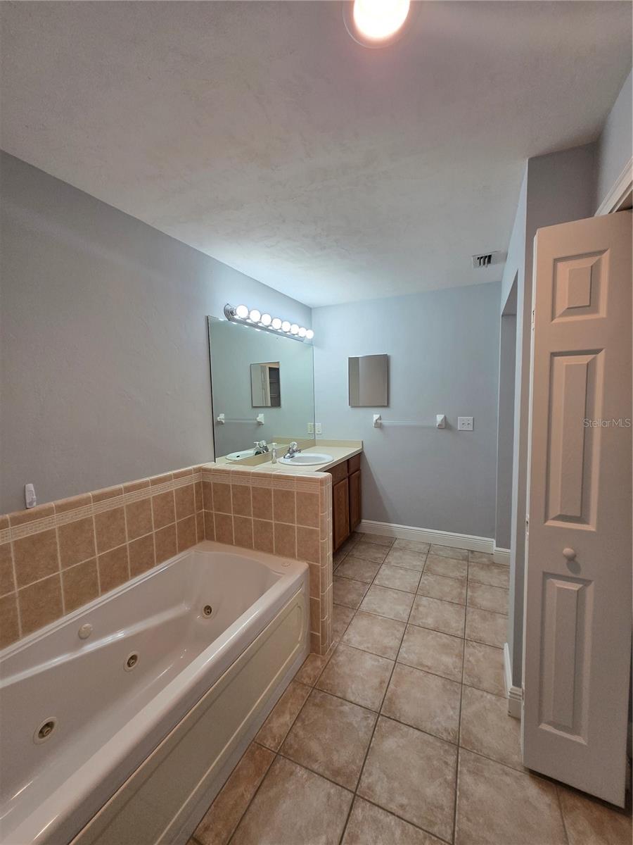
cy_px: 422
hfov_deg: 89.9
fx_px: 317
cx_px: 316
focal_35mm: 13
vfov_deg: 106.2
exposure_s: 1/60
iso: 50
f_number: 2.2
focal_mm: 1.7
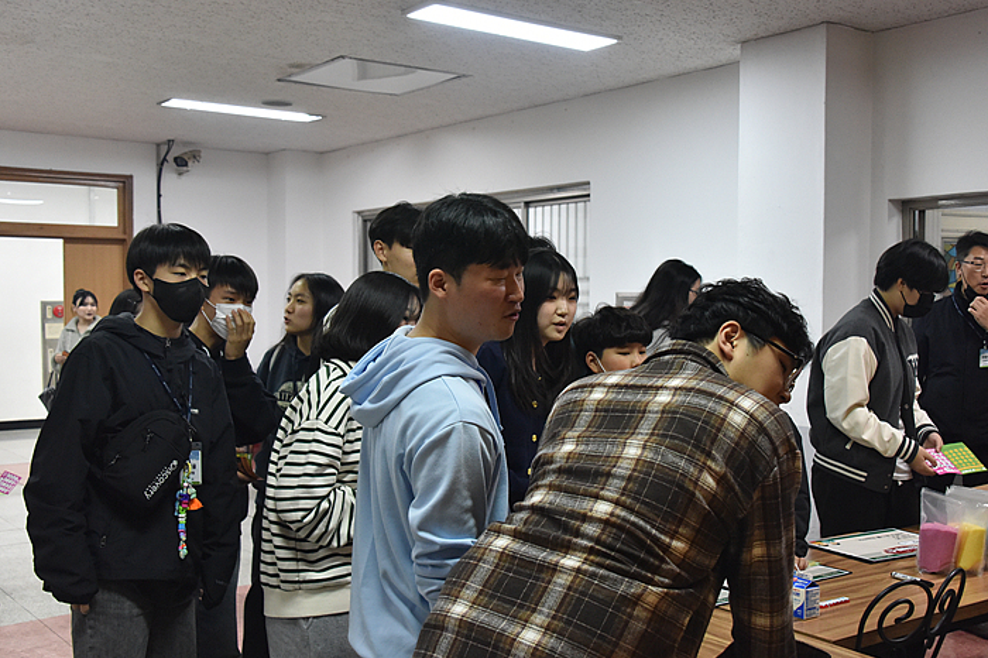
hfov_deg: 48.4
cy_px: 335
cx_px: 543
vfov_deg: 33.4
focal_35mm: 40
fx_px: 1097
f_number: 5.6
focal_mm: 35
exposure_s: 1/125
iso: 3200
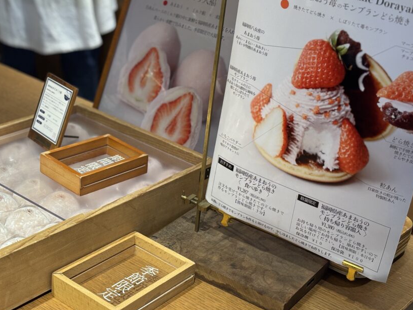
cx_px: 167
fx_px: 775
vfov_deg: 22.6
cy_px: 136
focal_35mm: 65
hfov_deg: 29.8
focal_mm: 5.96
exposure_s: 1/60
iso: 40
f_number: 1.6
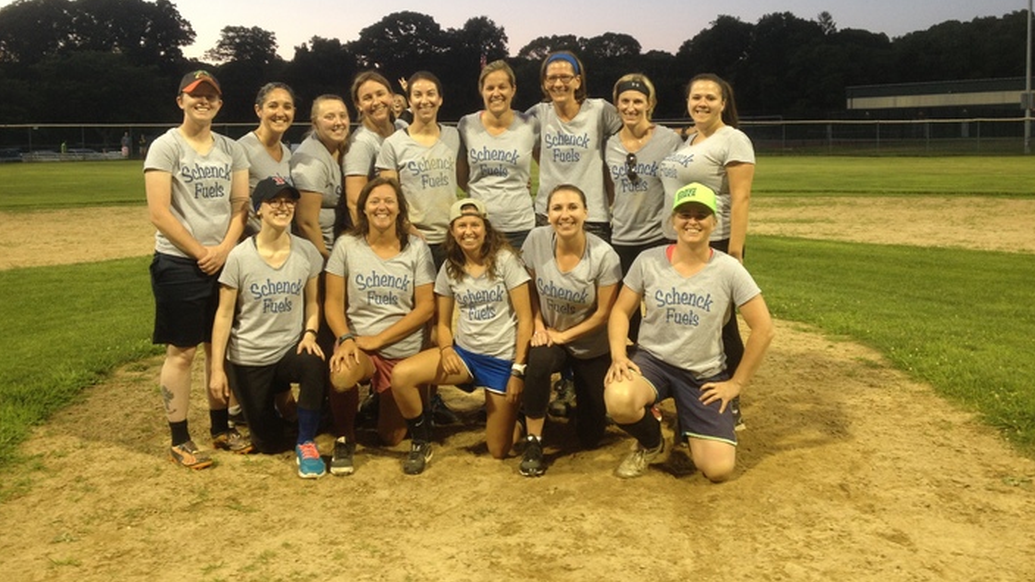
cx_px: 513
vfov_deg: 30.3
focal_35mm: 39
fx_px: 1070
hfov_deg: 51.6
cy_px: 204
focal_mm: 4.28
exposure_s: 1/20
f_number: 2.4
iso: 50
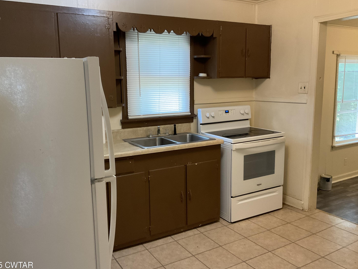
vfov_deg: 45.4
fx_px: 321
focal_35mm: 31
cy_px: 134
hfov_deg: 58.3
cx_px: 169
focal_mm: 3
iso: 250
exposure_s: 1/60
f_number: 1.8
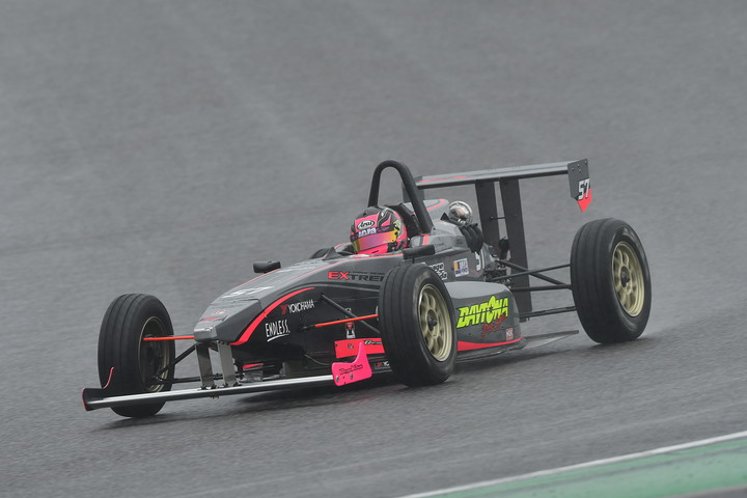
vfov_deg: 1.8
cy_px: 249
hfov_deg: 2.7
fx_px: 15561
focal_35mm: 750
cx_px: 374
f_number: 6.3
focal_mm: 500
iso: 400
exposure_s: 1/500
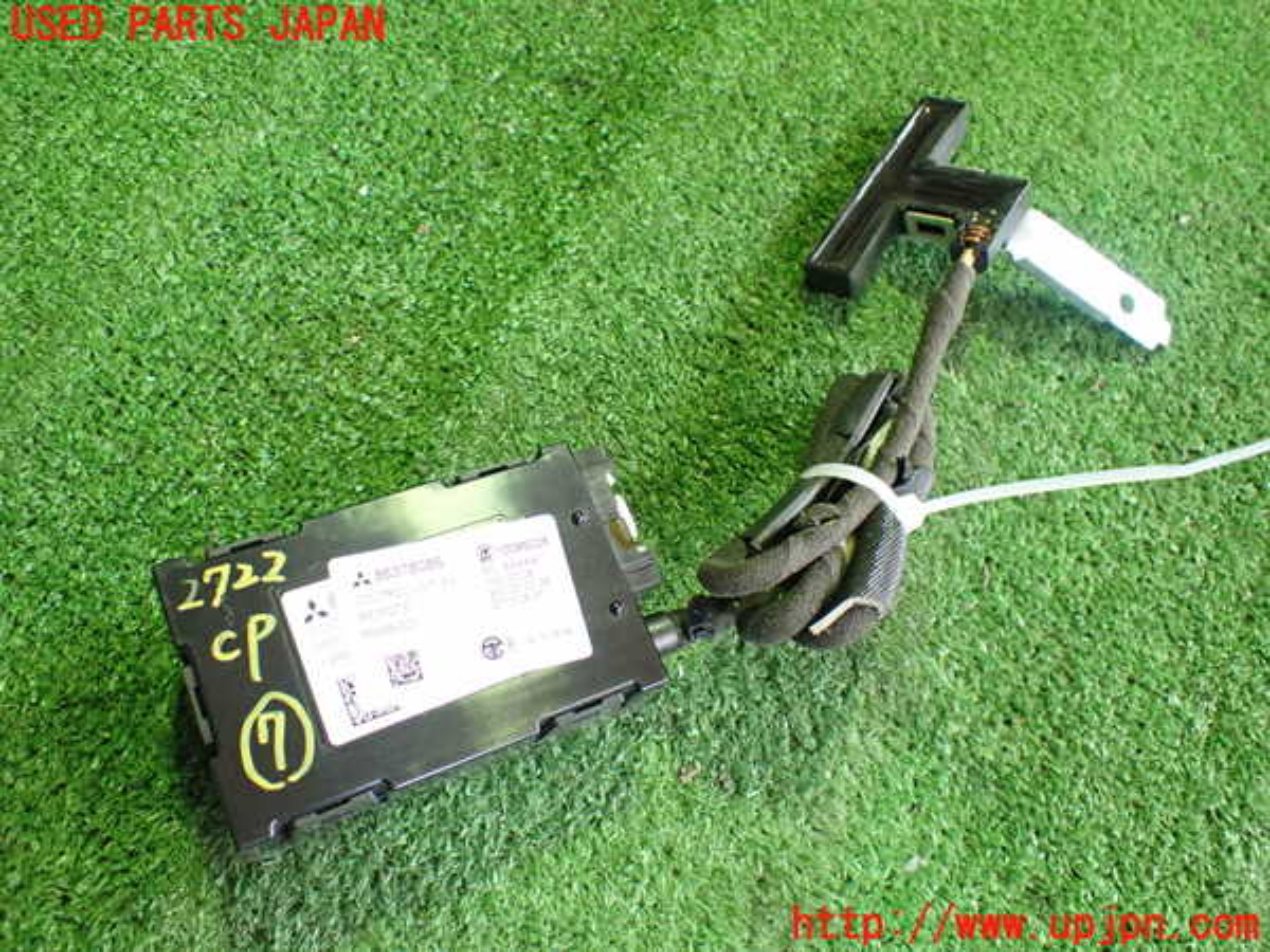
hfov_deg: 60.0
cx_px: 635
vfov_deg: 46.8
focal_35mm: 30
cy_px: 476
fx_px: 1101
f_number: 2.3
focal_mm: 5.4
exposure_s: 1/50
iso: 800
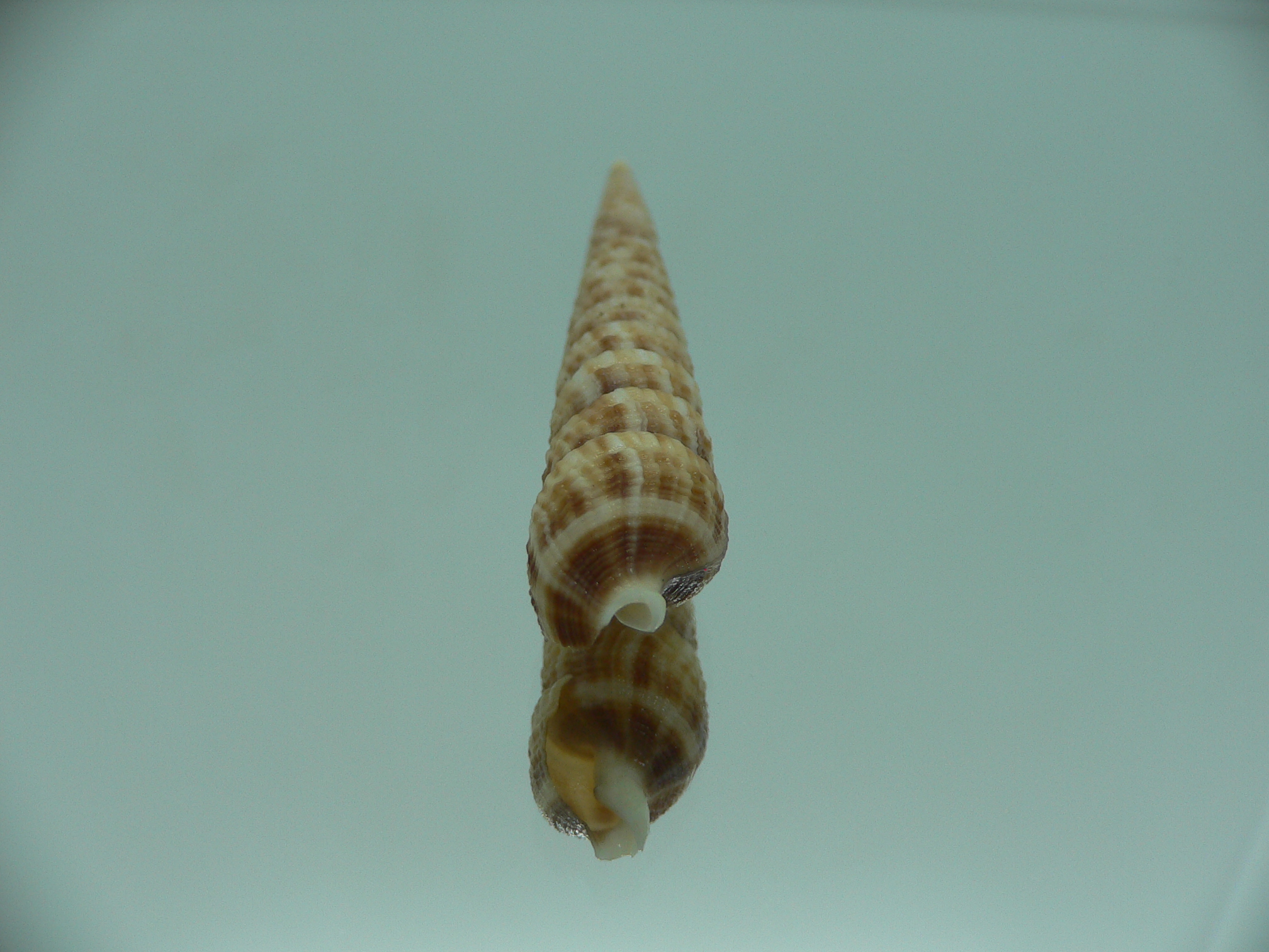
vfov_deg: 40.7
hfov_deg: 52.6
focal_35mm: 35
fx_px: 1283
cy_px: 476
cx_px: 634
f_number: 2.8
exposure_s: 1/80
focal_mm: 4.6
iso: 80
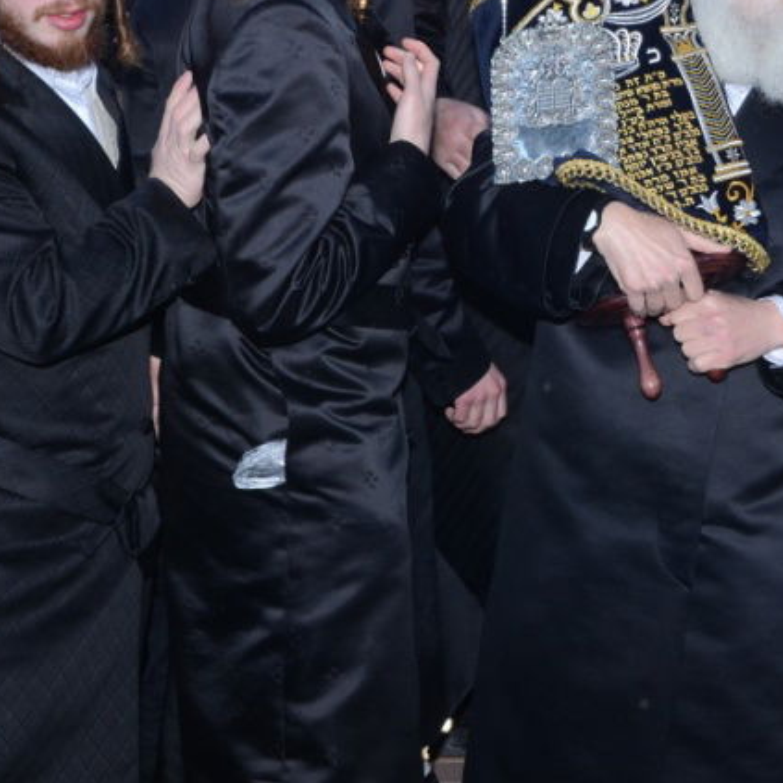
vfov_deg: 21.5
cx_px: 628
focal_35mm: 80
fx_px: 2047
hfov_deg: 21.4
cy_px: 198
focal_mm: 26
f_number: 7.1
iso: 320
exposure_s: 1/160
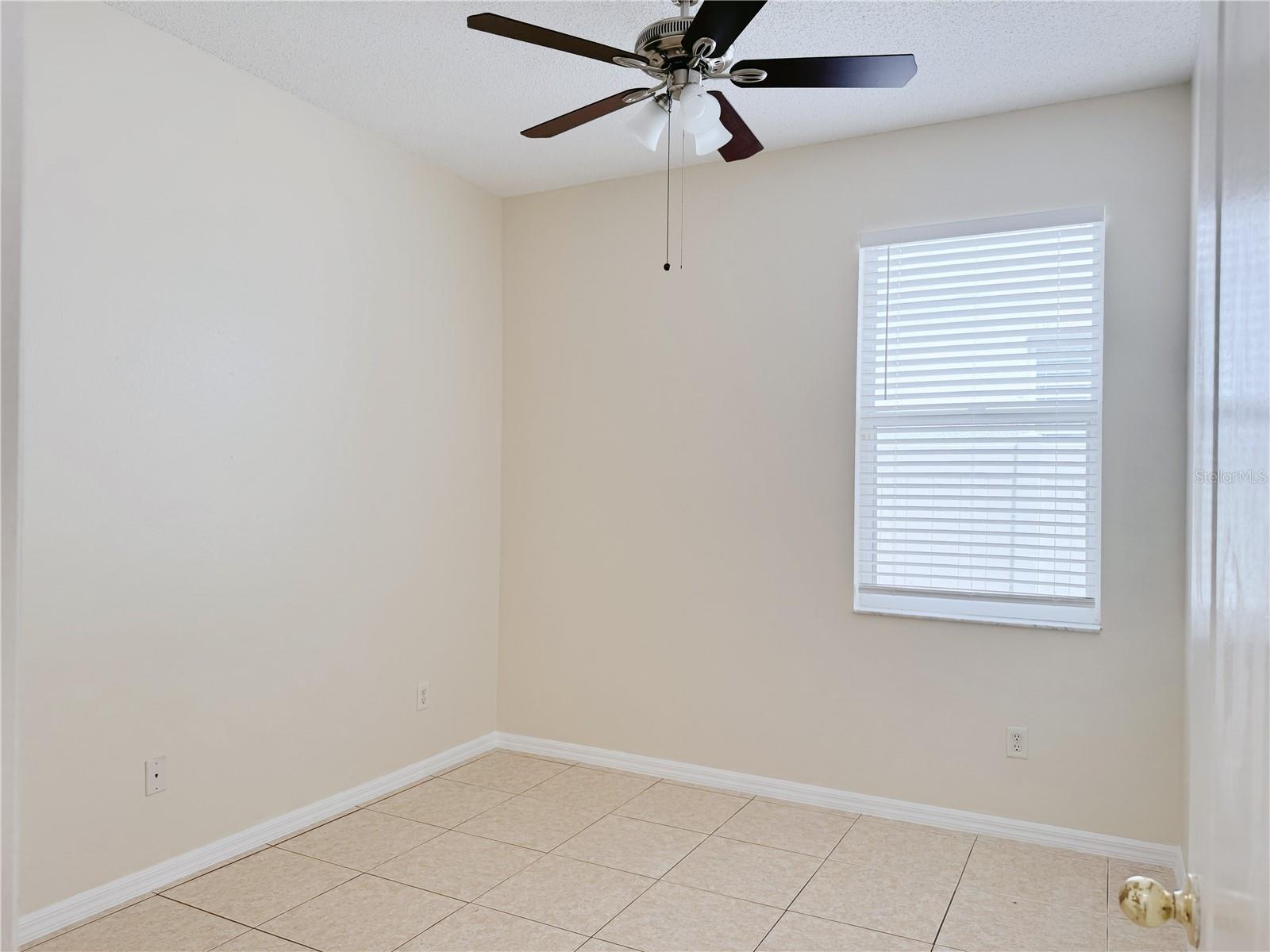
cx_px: 635
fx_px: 881
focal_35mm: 24
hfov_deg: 71.6
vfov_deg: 56.8
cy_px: 476
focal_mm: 6.76
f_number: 1.78
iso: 80
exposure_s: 1/171
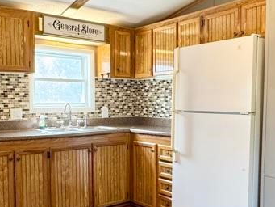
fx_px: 334
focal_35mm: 42
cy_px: 128
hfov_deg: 44.8
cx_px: 130
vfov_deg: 34.2
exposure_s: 1/120
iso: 250
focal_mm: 2.22
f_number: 2.2
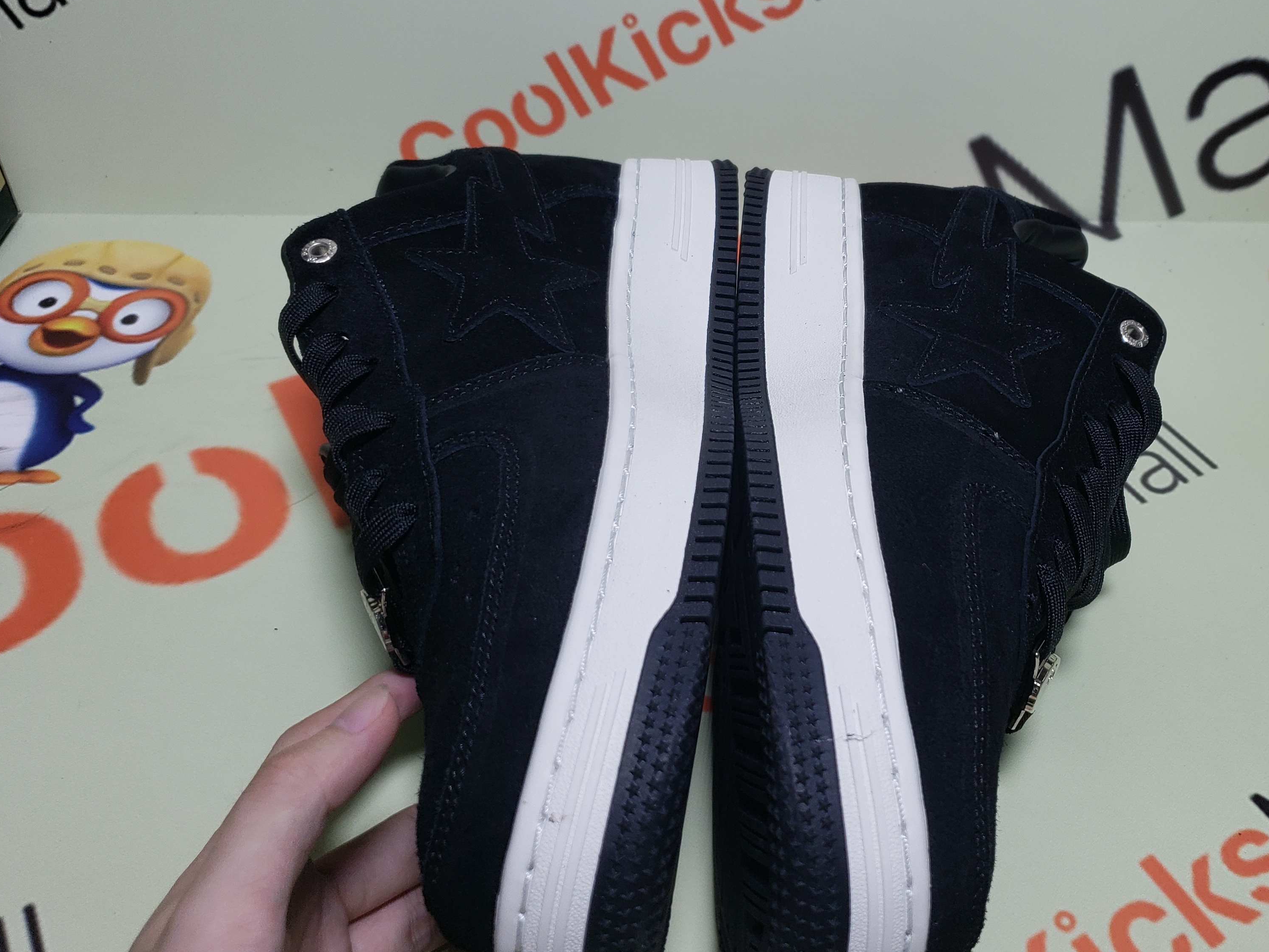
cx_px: 817
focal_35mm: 35
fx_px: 1283
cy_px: 377
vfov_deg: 40.5
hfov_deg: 51.9
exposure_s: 1/539
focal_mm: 4.3
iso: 50
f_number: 1.5
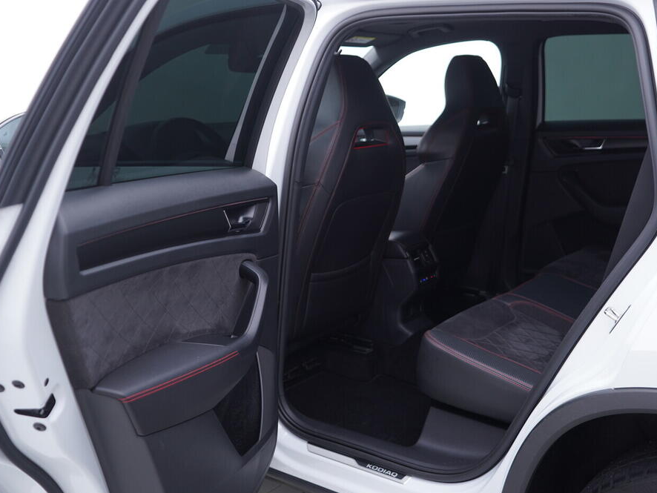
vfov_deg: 36.0
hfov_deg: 46.7
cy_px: 247
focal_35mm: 40
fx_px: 759
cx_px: 360
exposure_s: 1/40
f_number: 2.8
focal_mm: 24
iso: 125
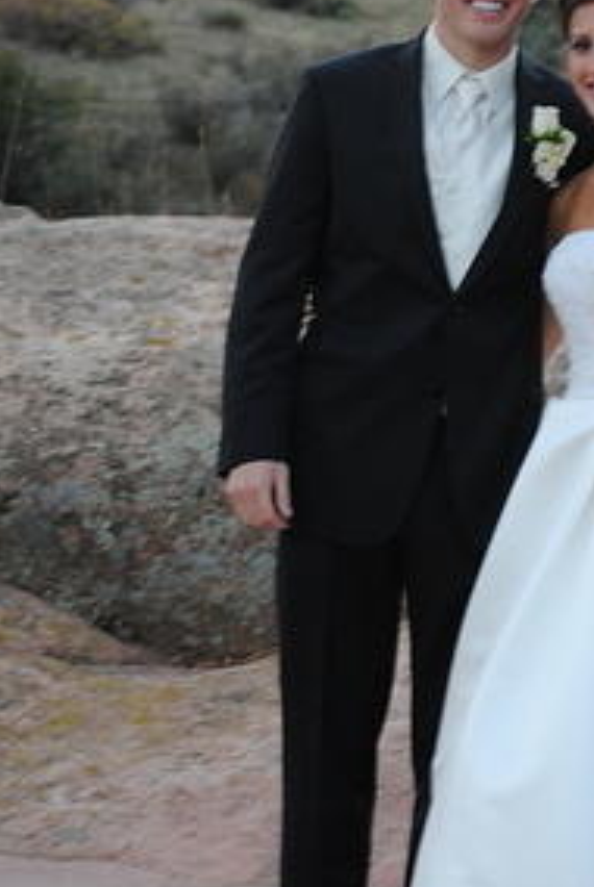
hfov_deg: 7.4
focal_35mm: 186
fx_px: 4595
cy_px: 300
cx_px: 566
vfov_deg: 11.0
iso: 200
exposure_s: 1/40
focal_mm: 55
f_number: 4
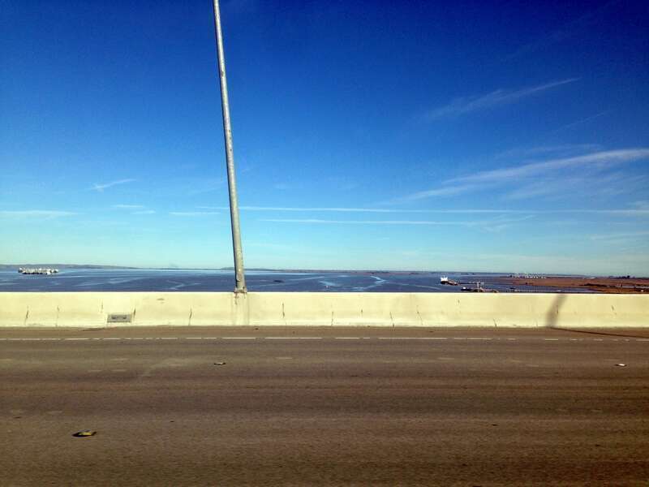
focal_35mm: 33
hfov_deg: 55.4
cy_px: 244
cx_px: 324
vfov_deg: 42.9
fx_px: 619
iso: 50
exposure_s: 1/1748
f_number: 2.4
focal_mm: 4.13
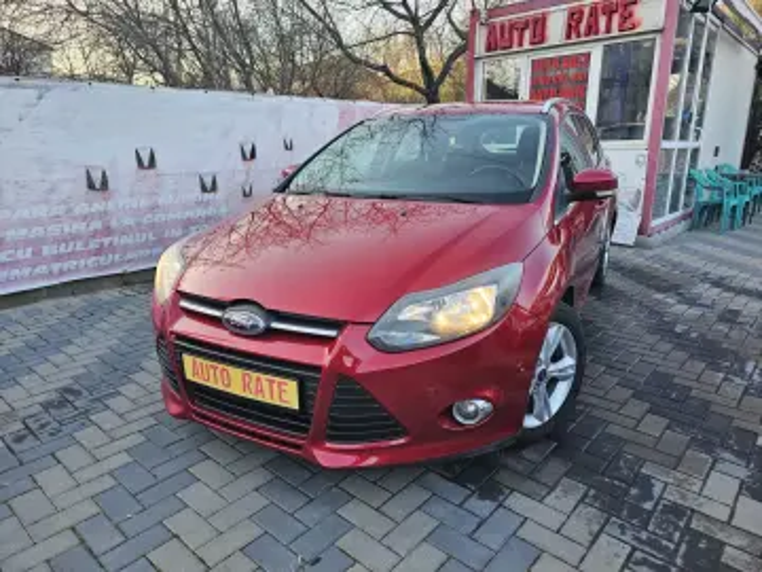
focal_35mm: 23
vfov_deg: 58.9
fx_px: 506
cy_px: 286
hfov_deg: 73.9
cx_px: 381
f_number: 1.7
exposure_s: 1/190
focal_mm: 6.3
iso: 32
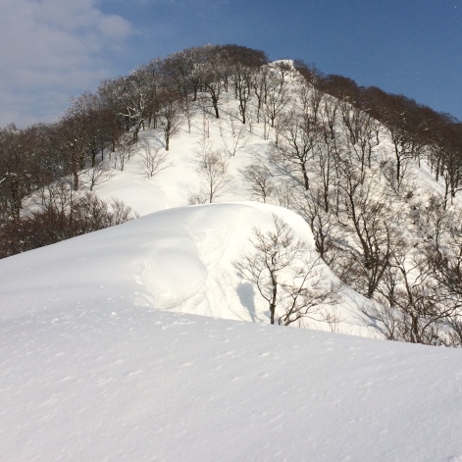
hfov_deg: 37.5
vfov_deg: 37.3
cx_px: 262
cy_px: 168
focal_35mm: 45
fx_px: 679
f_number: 2.2
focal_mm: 4.12
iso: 40
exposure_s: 1/6849
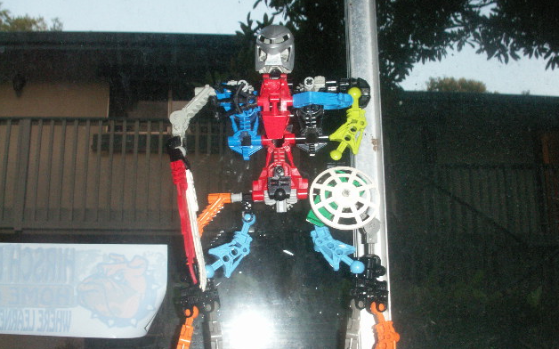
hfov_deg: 49.3
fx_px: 609
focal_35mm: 40
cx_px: 280
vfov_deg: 31.9
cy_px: 204
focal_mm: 7.7
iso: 160
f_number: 7.1
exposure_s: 1/40
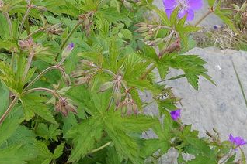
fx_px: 336
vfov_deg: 27.1
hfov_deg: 40.3
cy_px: 38
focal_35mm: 49
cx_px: 118
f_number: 3.7
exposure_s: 1/320
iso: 125
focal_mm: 4.5
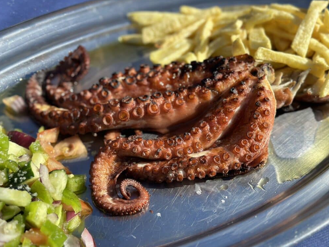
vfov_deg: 29.7
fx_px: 466
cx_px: 165
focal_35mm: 49
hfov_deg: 38.9
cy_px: 123
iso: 80
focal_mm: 6.86
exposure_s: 1/3876
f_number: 1.78
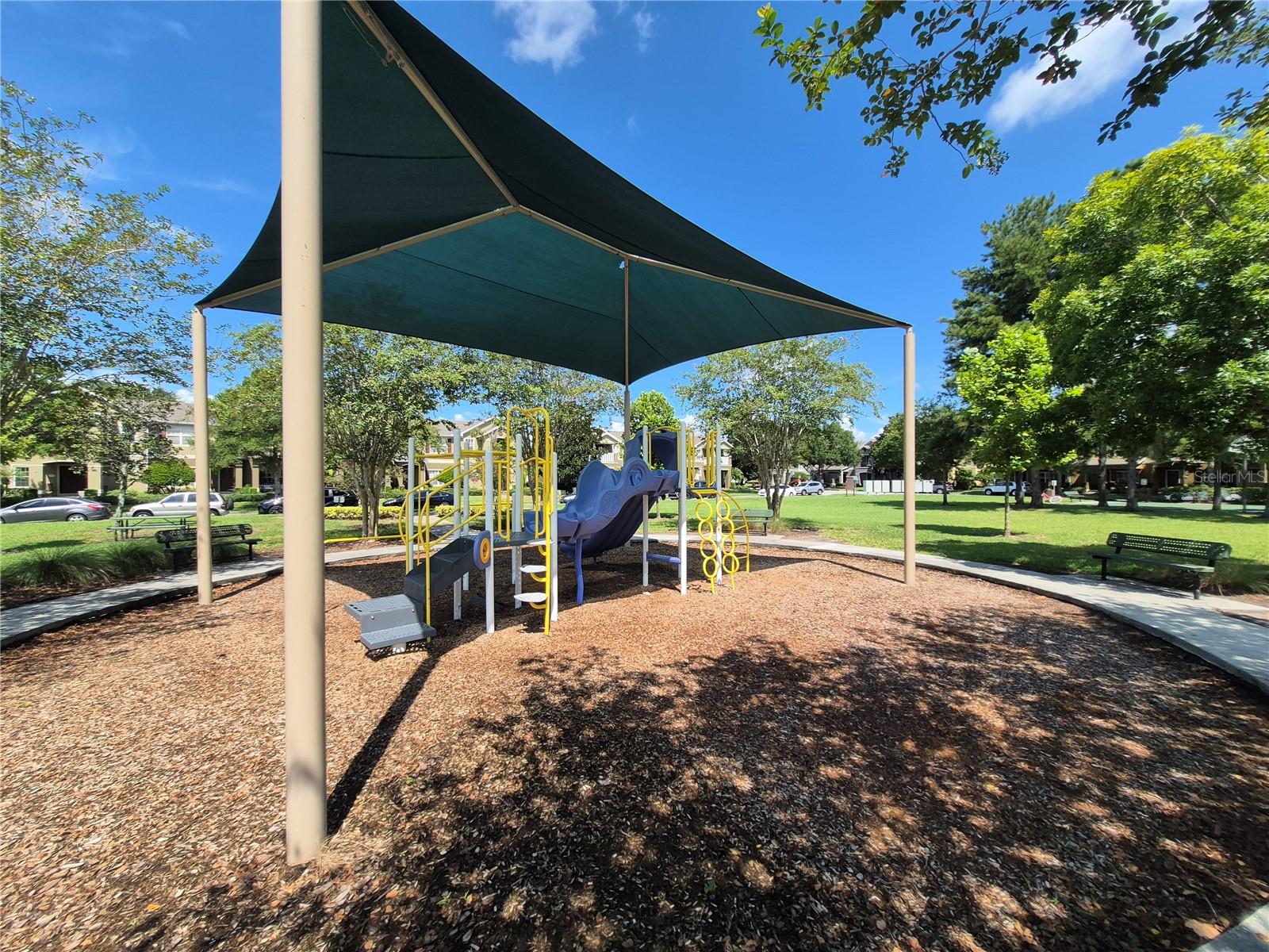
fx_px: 477
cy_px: 476
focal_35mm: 13
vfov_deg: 89.9
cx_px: 634
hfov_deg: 106.2
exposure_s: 1/1072
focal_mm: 1.74
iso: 50
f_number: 2.2
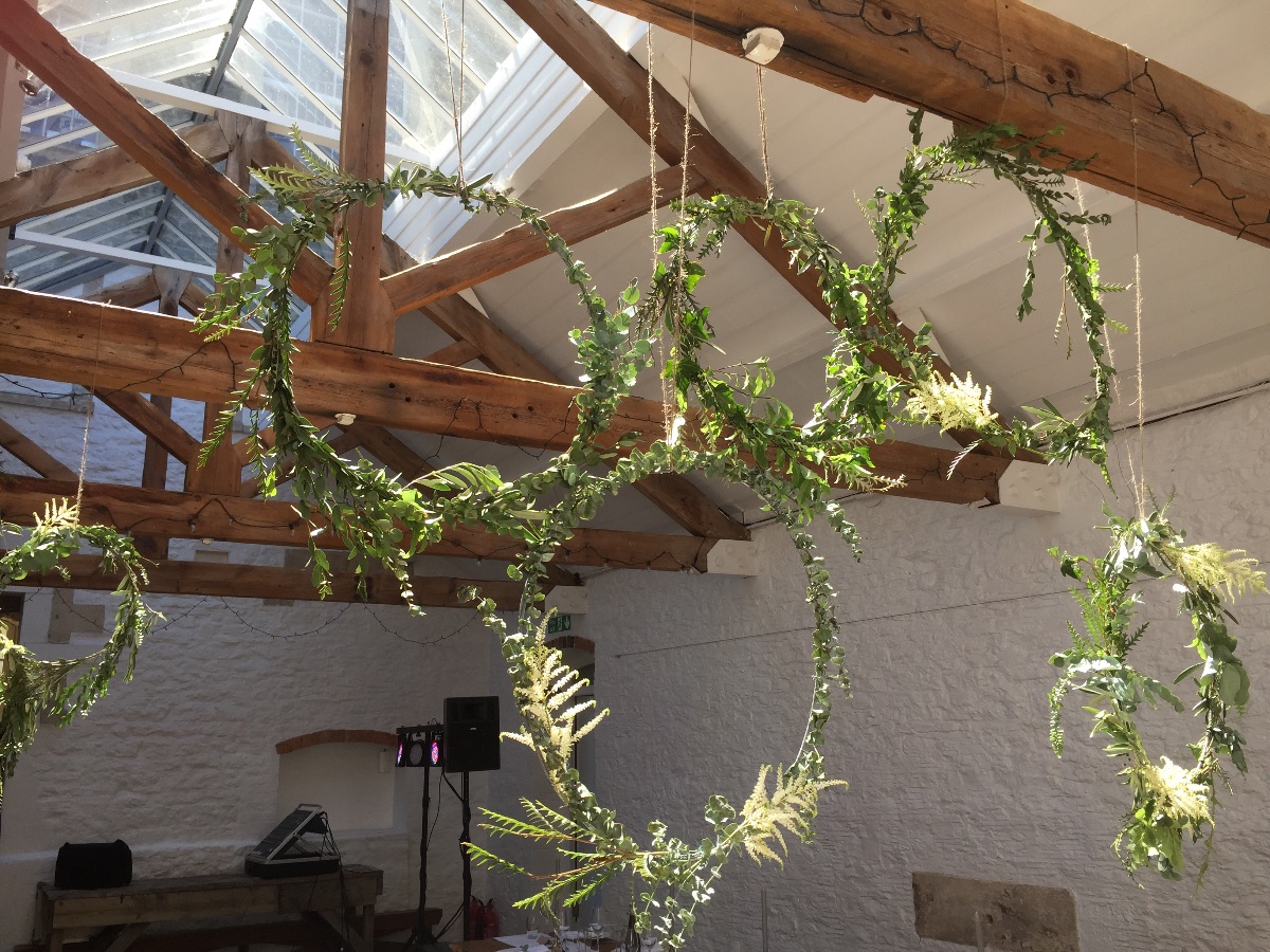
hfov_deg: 61.7
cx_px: 635
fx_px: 1064
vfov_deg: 48.2
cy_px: 476
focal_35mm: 29
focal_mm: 4.15
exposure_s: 1/353
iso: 32
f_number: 2.2
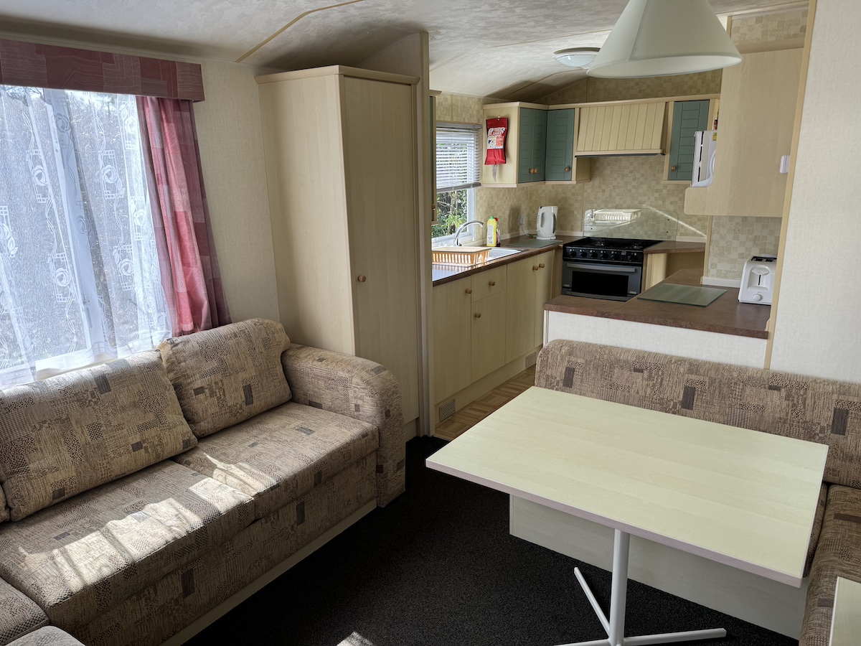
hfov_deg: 71.6
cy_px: 323
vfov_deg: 56.8
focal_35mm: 24
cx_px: 430
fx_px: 597
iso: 80
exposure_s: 1/407
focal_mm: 6.76
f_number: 1.78
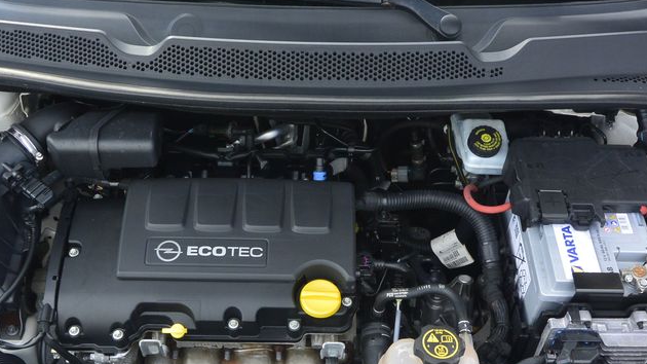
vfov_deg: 25.8
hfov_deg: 44.6
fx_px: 789
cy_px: 249
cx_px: 308
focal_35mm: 46
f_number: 4
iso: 160
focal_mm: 10
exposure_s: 1/250
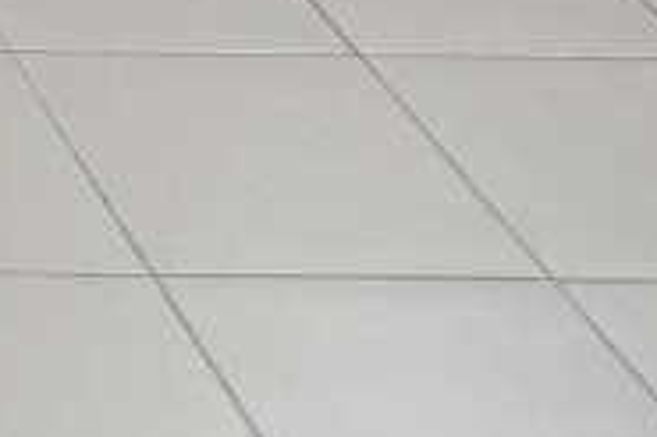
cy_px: -457
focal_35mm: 143
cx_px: -1041
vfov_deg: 9.0
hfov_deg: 11.3
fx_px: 2607
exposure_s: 1/160
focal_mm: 16
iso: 3200
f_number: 3.5
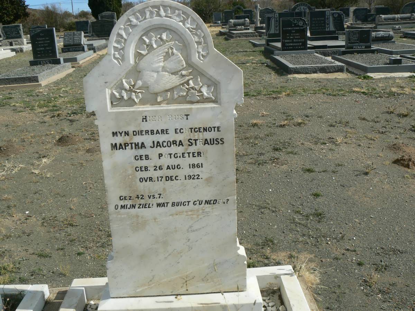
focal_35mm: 36
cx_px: 208
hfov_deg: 51.4
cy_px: 156
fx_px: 432
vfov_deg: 39.7
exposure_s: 1/400
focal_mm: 6
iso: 80
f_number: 7.1
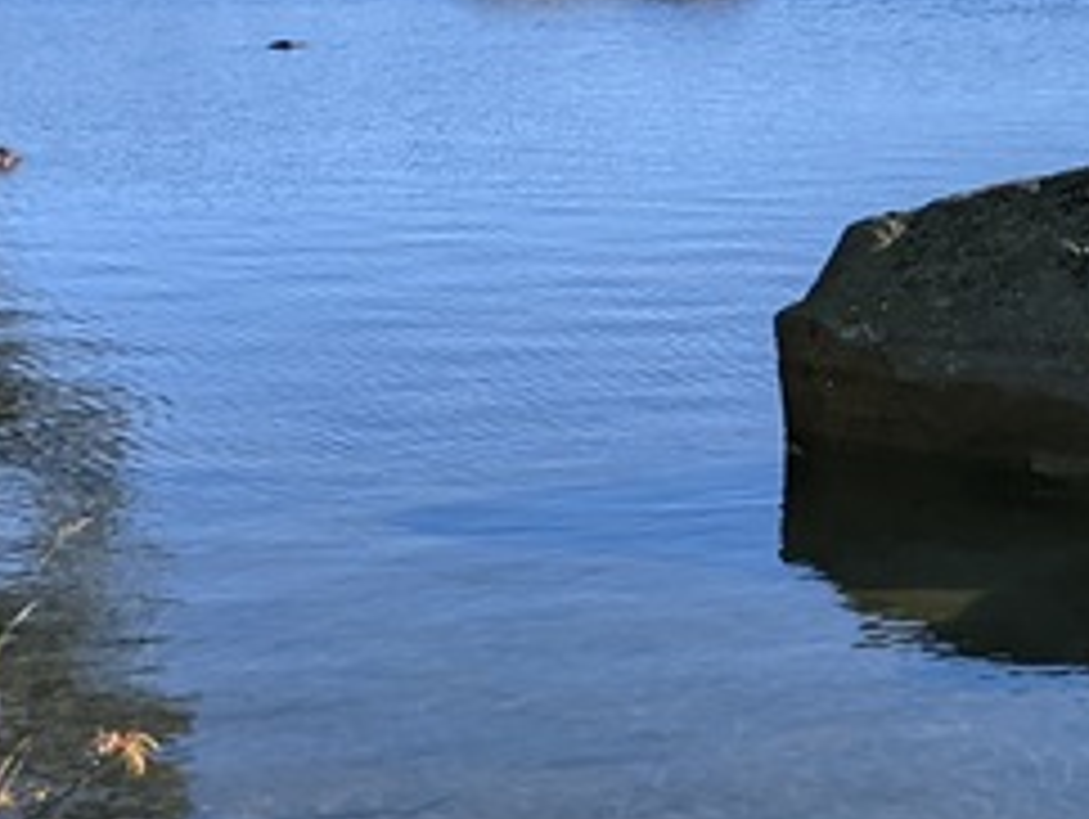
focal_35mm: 114
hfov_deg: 16.4
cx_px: 1352
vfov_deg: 13.0
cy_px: 425
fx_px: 3590
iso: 55
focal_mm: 4.44
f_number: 1.8
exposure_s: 1/2611
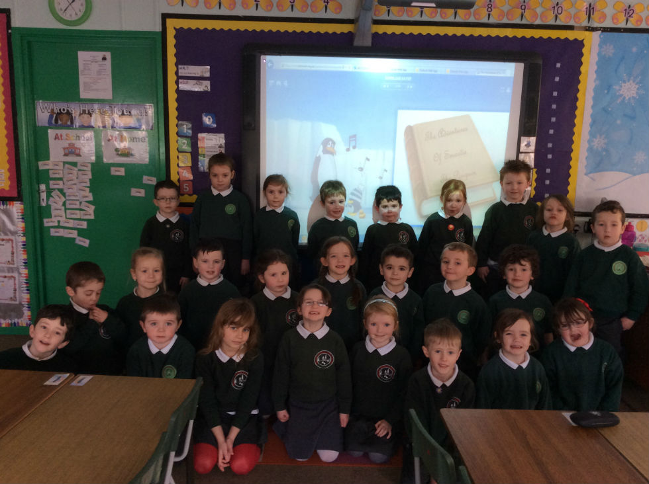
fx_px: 599
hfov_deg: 56.9
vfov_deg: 44.1
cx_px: 324
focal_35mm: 32
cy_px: 242
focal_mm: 3.3
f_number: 2.4
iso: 80
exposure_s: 1/25
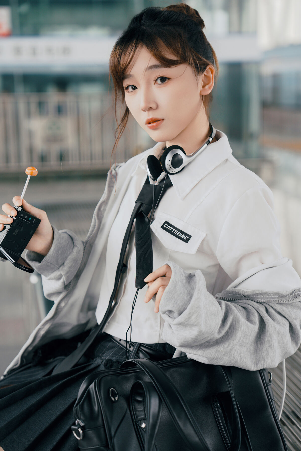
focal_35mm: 70
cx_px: 150
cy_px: 226
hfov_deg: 19.5
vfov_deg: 28.8
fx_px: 878
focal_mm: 70
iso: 400
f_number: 2.8
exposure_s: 1/500
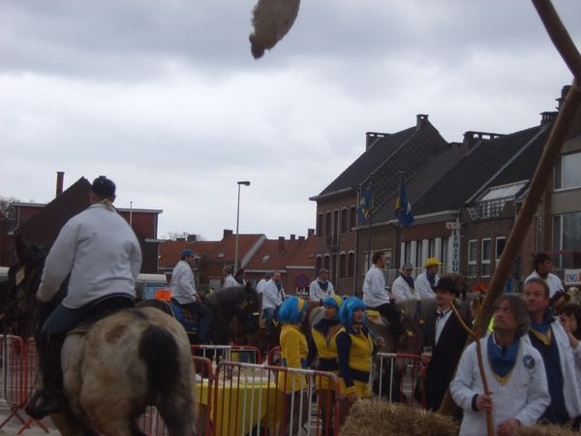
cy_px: 218
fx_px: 1259
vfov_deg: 19.6
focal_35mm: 75
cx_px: 290
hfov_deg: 26.0
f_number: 3.9
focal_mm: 12.4
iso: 50
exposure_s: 1/250
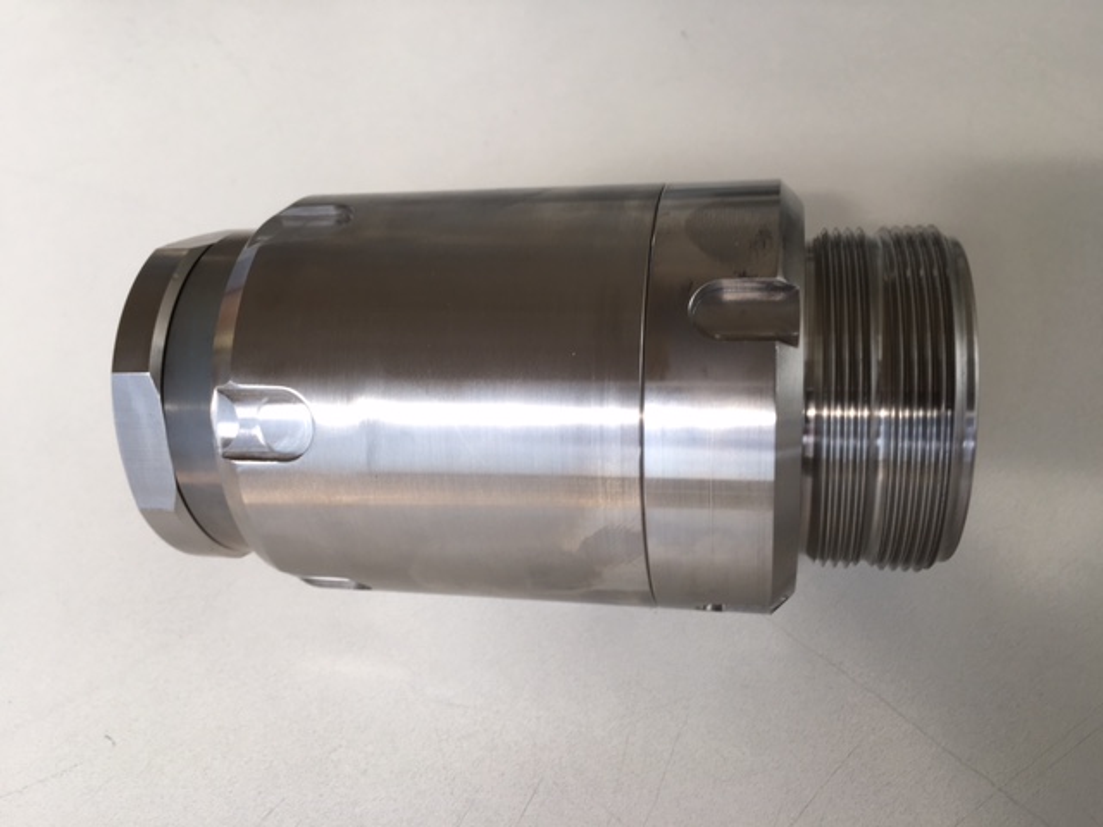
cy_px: 414
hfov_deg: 61.7
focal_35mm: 29
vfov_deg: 48.2
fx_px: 924
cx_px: 552
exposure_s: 1/113
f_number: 2.2
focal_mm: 4.15
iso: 25
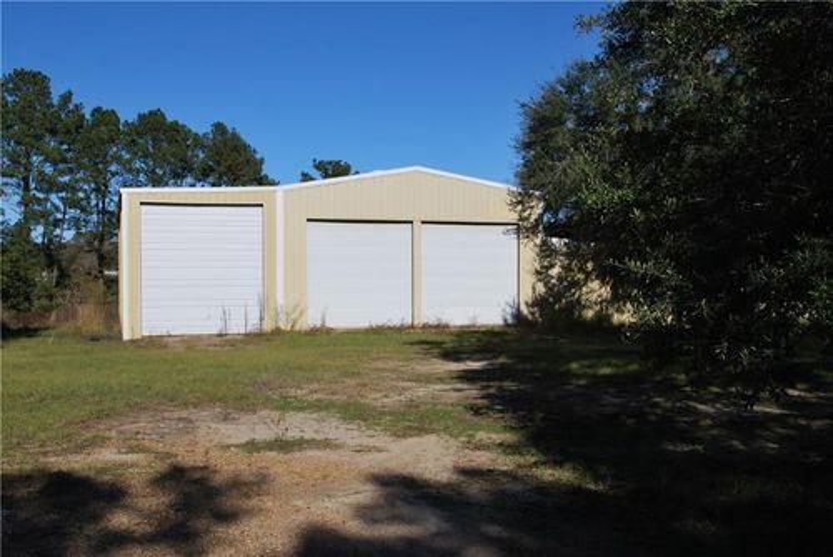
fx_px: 903
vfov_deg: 34.3
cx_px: 416
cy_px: 278
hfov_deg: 49.5
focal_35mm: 39
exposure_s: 1/400
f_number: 10
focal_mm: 26
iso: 100
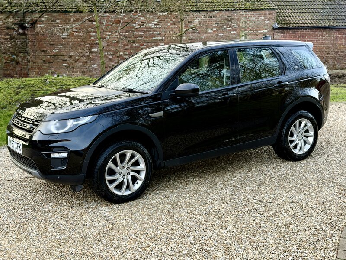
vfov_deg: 30.3
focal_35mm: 48
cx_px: 173
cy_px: 130
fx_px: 480
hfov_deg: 39.7
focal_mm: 6.76
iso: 100
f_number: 1.78
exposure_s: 1/164
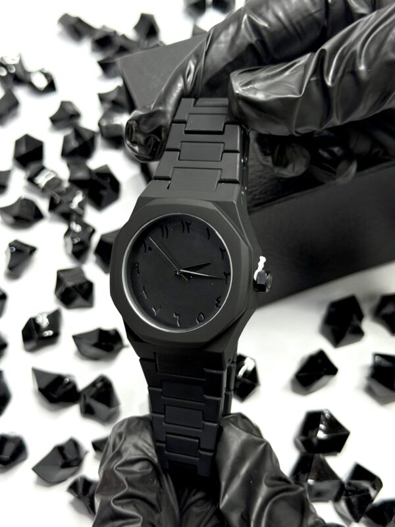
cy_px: 264
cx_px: 198
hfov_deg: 30.3
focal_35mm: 48
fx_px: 730
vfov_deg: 39.7
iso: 160
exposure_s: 1/50
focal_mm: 6.76
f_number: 1.78
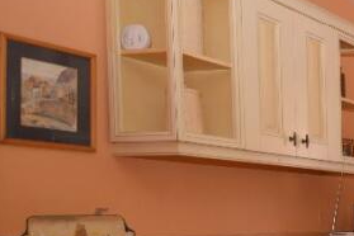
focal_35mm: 55
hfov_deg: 22.6
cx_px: 623
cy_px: 237
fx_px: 541
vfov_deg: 23.6
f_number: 4
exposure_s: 1/60
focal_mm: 10
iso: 100
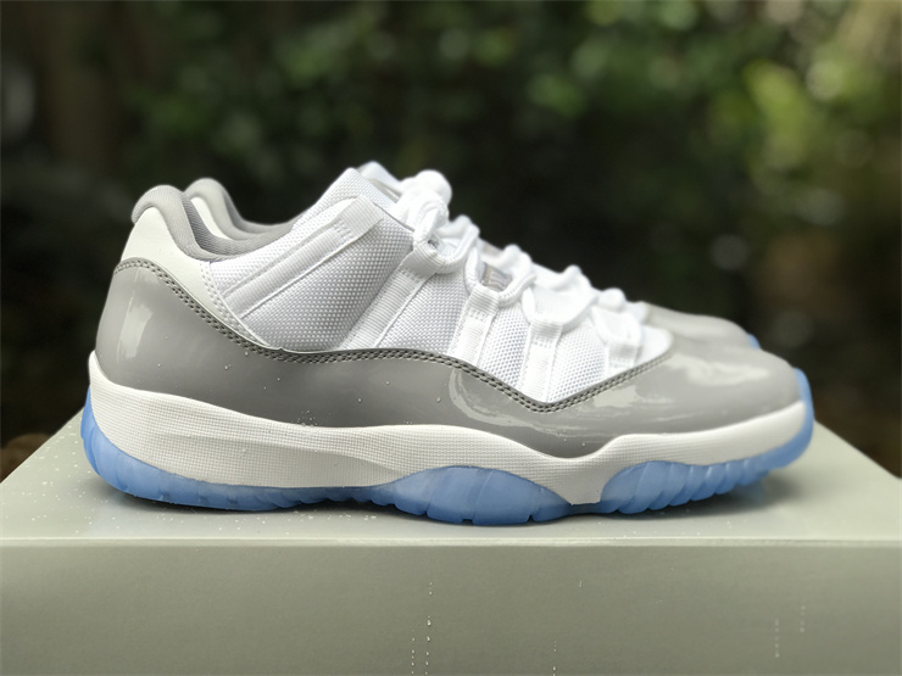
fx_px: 1485
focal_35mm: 57
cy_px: 338
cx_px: 451
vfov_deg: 25.7
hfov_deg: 33.8
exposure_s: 1/50
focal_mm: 6.6
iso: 20
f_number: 2.8
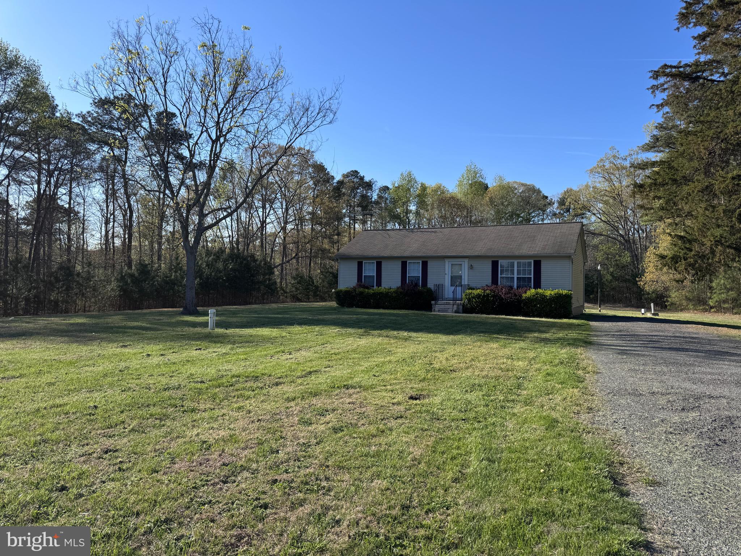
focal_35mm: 24
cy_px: 278
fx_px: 514
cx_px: 370
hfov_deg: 71.6
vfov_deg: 56.8
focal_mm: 6.76
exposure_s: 1/3096
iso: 80
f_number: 1.78
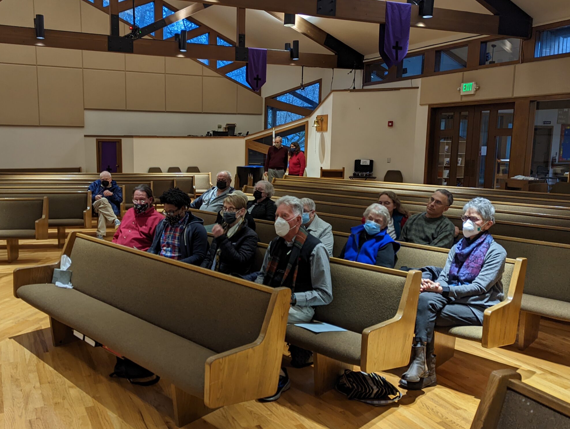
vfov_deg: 45.6
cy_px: 219
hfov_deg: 57.6
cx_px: 217
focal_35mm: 31
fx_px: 511
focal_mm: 6.81
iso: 184
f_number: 1.85
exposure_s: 1/42.7
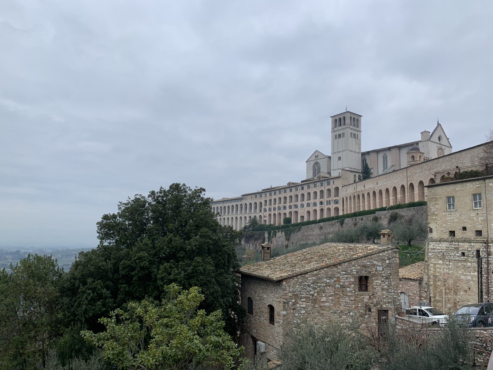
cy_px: 185
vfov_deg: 53.1
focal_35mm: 26
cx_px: 246
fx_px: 370
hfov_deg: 67.3
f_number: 1.8
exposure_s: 1/777
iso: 25
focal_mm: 4.25
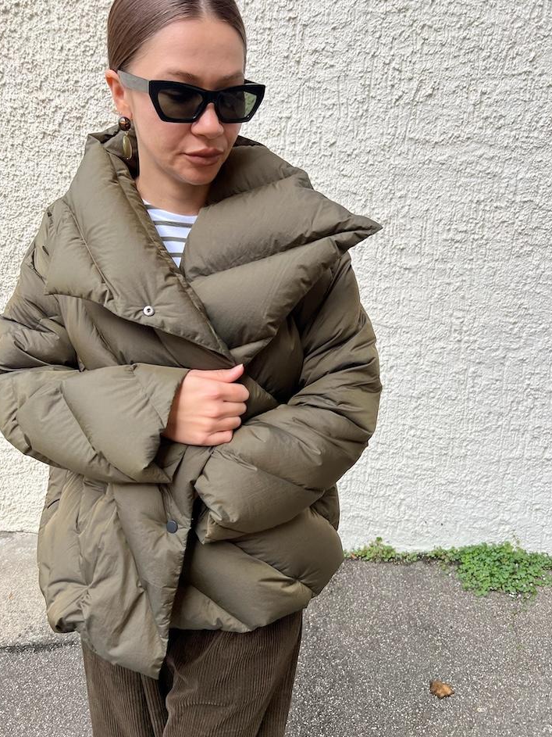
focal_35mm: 27
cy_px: 369
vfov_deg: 65.3
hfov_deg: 51.3
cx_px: 279
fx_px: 574
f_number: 1.5
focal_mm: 5.7
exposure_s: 1/687
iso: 50
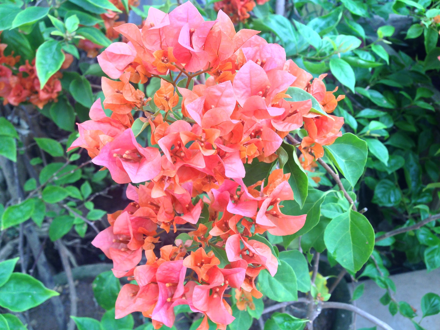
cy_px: 165
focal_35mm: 33
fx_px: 419
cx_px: 220
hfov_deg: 55.4
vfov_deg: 42.9
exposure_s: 1/60
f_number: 2.4
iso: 50
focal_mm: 4.12
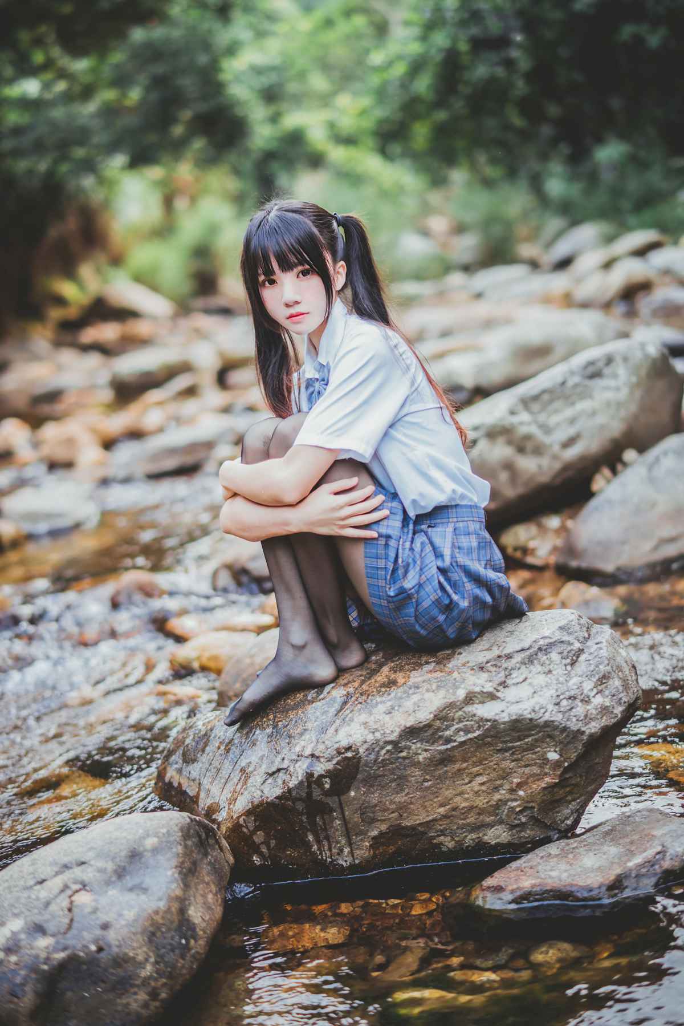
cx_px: 342
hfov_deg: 27.0
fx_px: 1424
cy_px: 513
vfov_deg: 39.6
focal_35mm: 50
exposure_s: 1/160
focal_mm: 50
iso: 160
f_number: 1.4
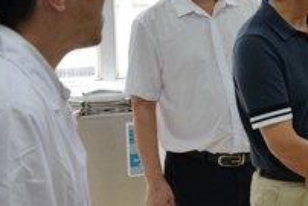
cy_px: 22
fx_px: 916
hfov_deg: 18.1
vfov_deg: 12.7
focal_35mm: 107
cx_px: 377
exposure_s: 1/90
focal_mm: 36
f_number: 4.8
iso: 400
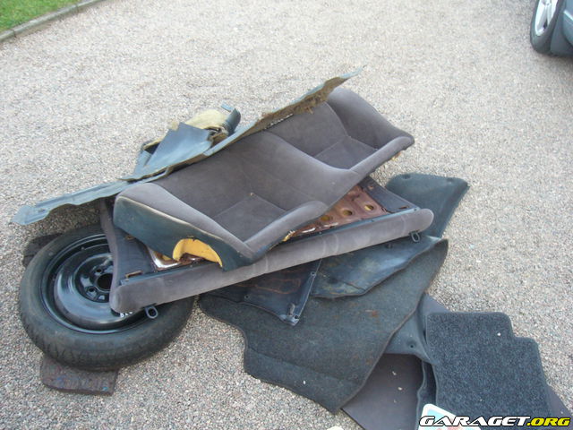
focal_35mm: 35
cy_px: 215
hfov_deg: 52.6
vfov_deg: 40.7
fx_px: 579
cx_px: 286
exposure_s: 1/8
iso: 200
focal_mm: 5.8
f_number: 2.8
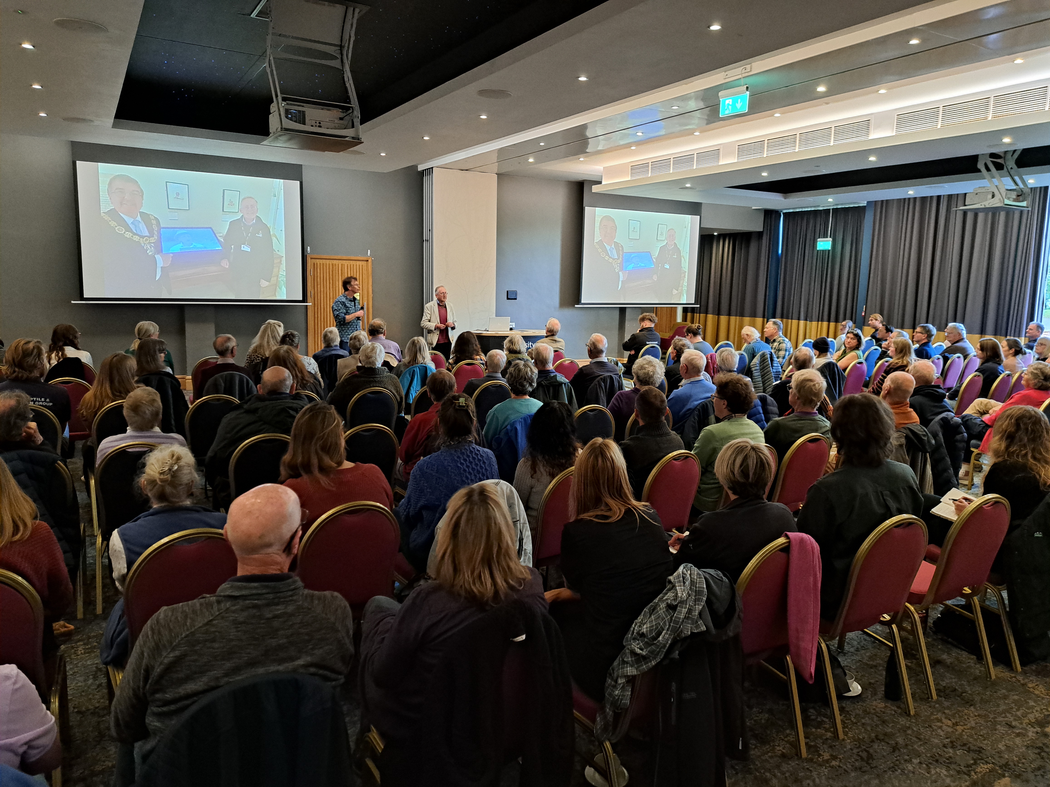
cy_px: 394
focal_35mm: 24
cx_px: 525
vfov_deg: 56.8
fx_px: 728
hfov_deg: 71.6
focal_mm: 5.23
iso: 400
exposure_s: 1/30
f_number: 1.8
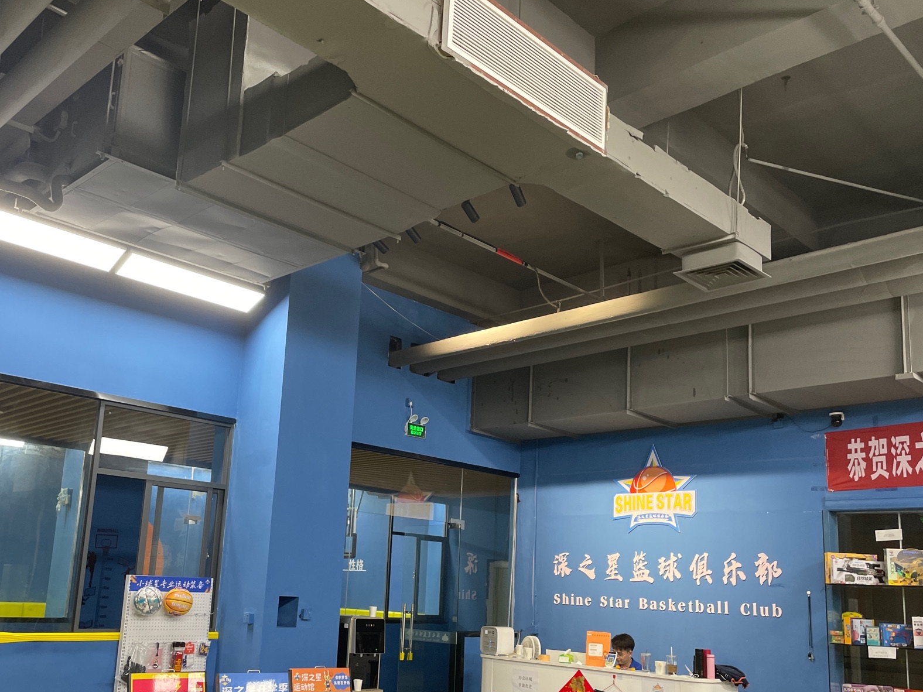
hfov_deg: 55.3
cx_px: 426
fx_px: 880
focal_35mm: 33
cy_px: 431
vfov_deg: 42.6
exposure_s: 1/62
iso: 125
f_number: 1.6
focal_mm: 4.2
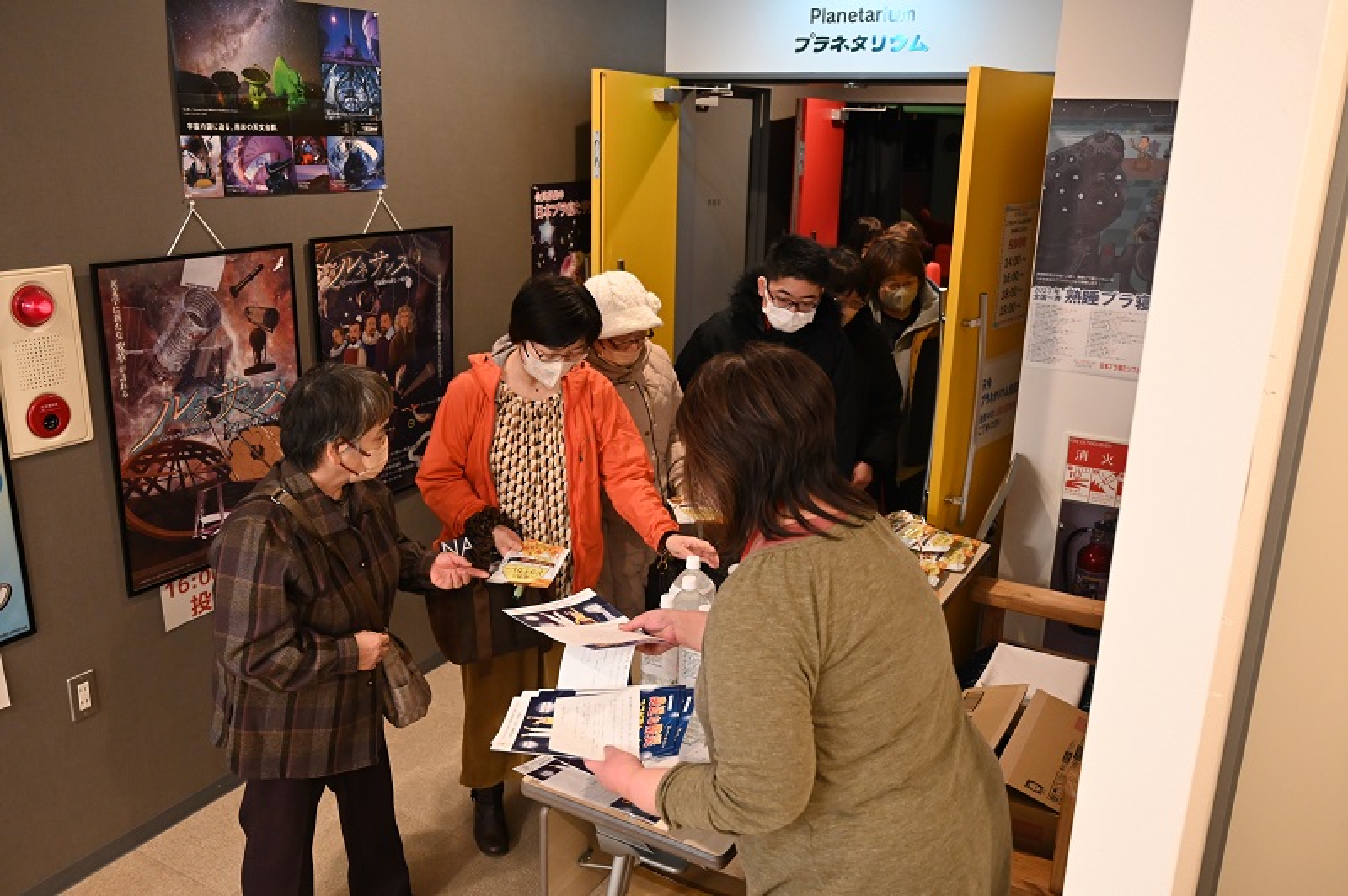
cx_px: 674
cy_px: 448
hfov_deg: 62.0
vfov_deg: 43.5
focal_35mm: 30
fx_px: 1122
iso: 3600
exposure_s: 1/60
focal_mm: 30
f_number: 4
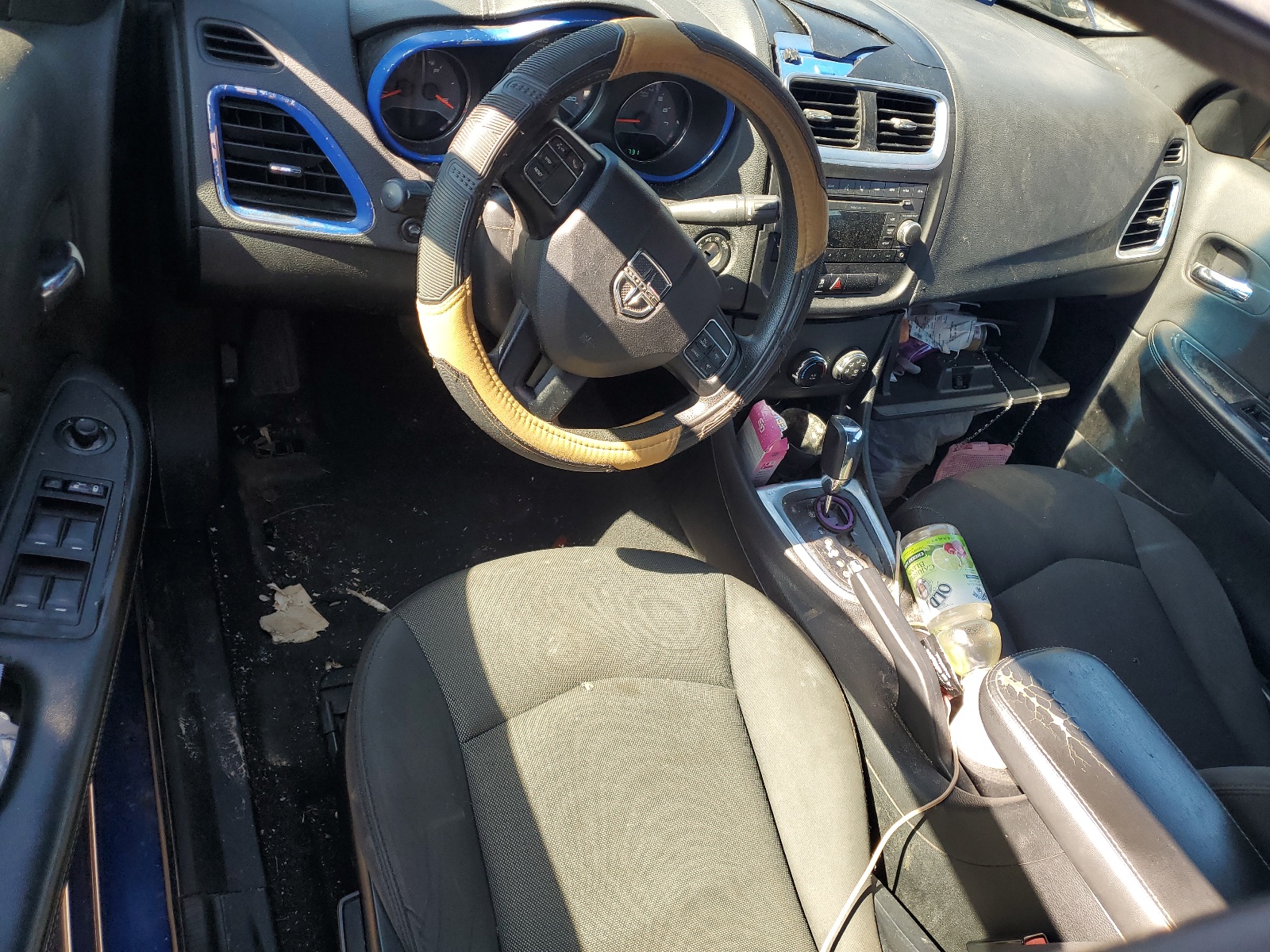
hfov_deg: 67.3
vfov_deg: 53.1
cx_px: 635
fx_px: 954
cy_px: 476
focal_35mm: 26
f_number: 1.5
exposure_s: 1/256
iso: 50
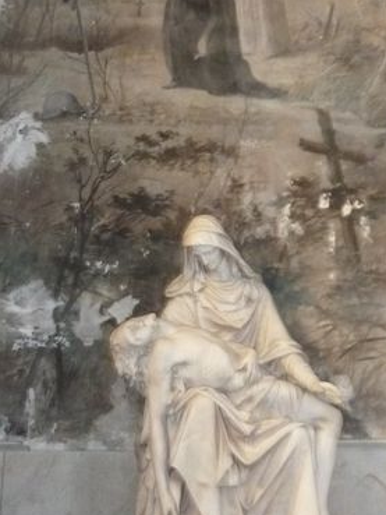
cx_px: 199
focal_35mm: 52
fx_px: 773
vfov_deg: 34.5
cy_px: 42
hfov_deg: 28.0
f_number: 3.3
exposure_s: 1/3.2
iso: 800
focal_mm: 4.1
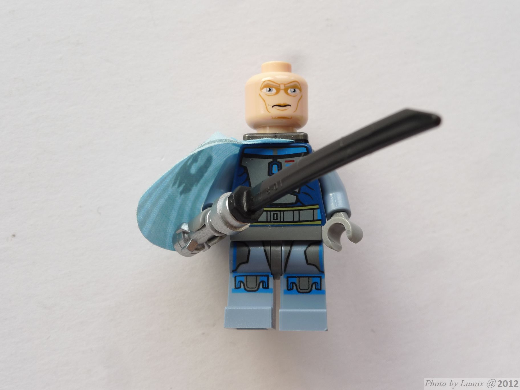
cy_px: 195
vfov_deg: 35.1
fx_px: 616
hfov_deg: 45.8
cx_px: 260
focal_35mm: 41
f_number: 4.5
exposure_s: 1/13
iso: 80
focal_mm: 8.8
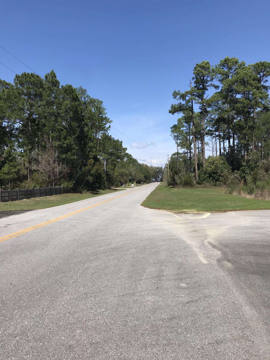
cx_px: 135
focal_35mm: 28
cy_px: 180
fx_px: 291
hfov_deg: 49.7
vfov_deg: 63.4
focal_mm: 3.99
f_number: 1.8
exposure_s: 1/2907
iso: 20
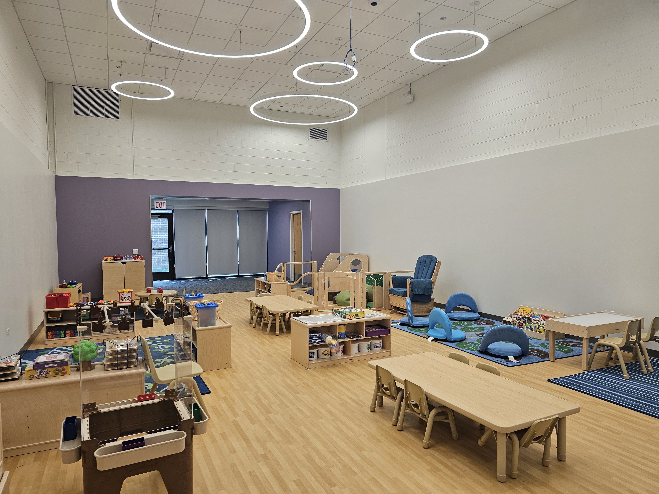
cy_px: 247
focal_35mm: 23
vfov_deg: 58.9
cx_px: 330
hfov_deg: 73.9
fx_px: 438
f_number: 1.7
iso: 100
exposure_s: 1/120
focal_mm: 6.3
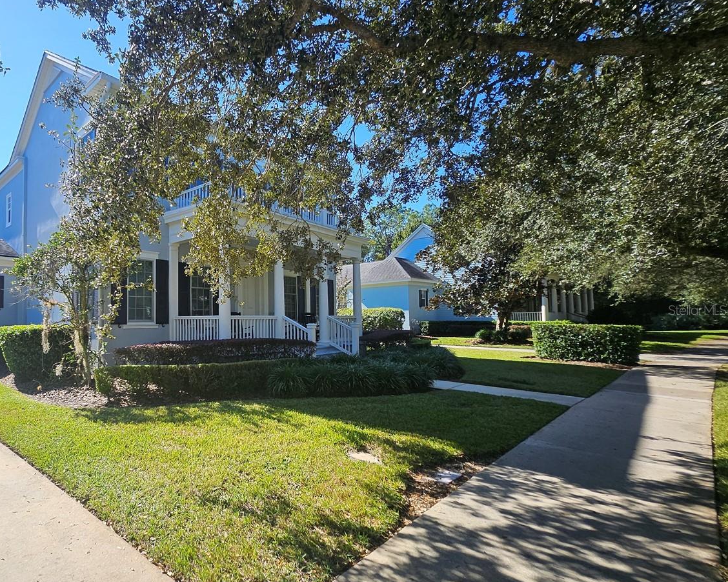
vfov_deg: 73.7
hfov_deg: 81.8
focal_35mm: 18
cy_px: 310
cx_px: 213
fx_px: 388
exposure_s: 1/686
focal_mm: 1.74
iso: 32
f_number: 2.2
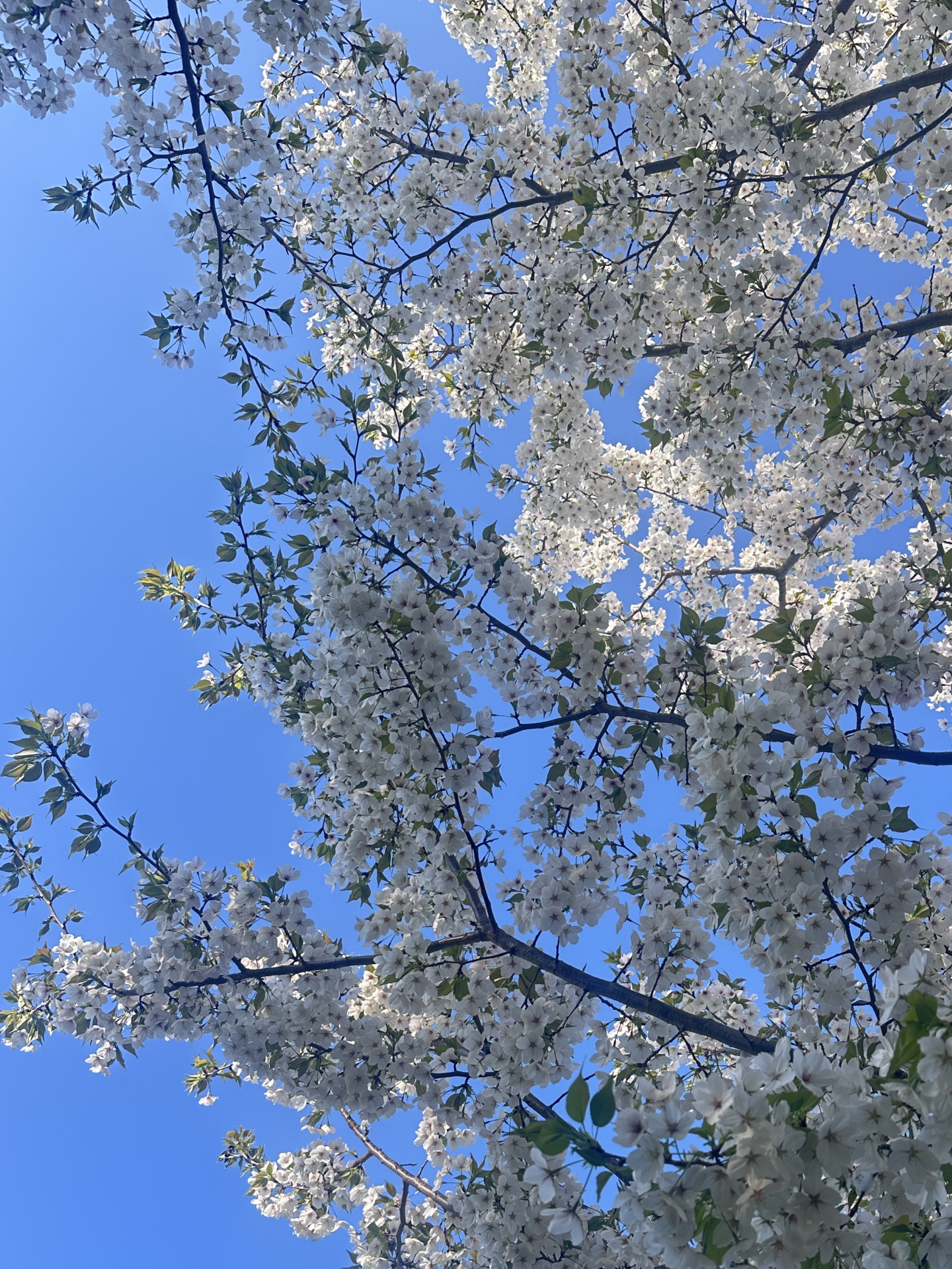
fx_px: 1173
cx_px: 601
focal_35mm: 32
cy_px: 818
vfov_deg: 55.9
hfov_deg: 43.8
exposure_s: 1/1157
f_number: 1.78
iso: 80
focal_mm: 6.86
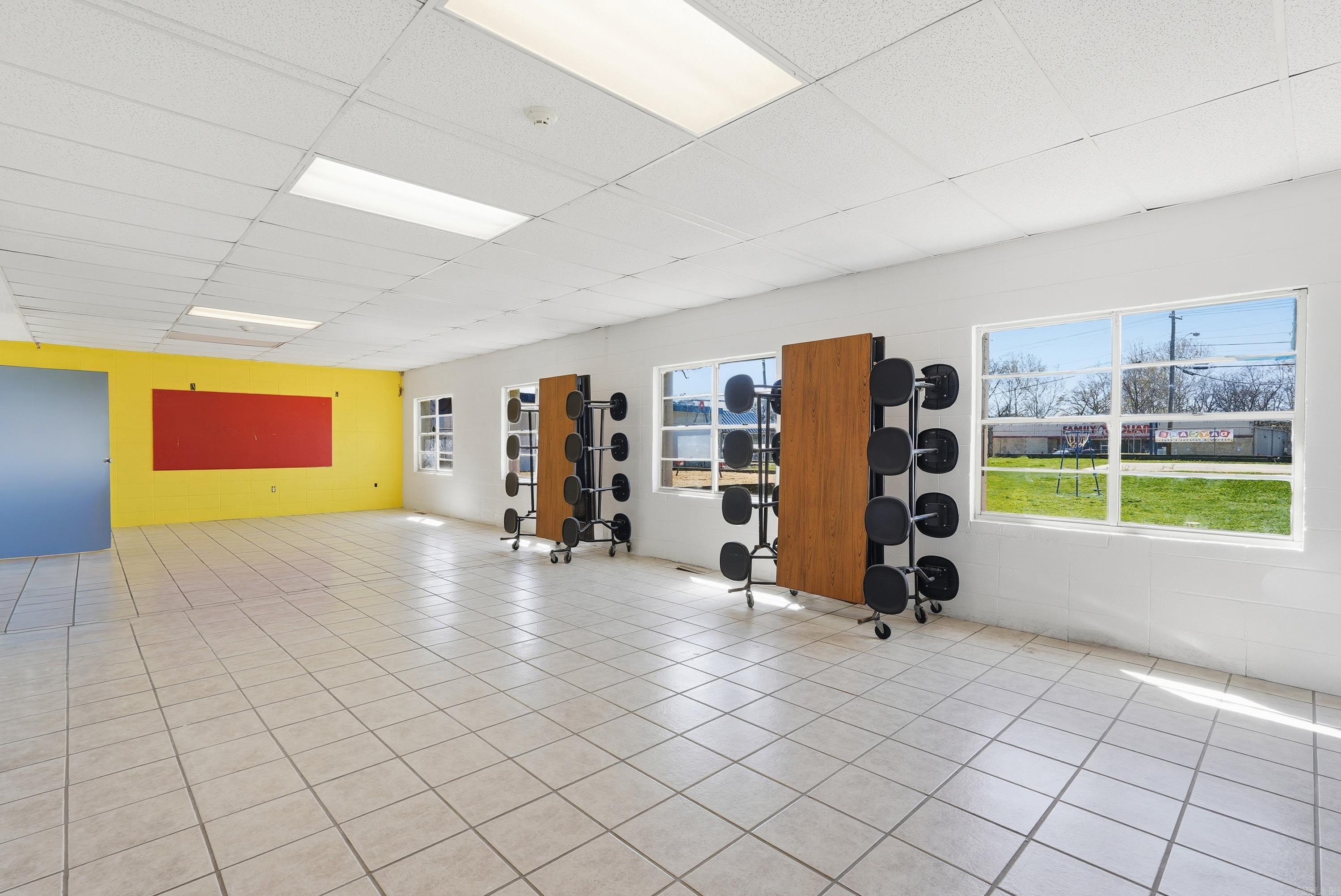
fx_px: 596
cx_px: 670
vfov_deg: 73.8
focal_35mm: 16
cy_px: 448
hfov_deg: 96.7
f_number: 9
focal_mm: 16
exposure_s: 1/160
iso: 250
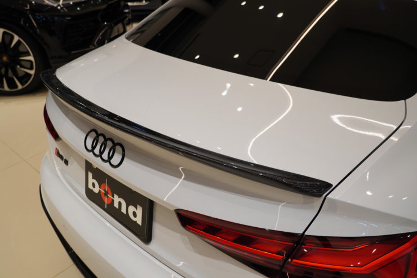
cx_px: 208
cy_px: 139
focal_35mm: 34
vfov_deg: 38.3
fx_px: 400
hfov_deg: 55.1
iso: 640
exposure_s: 1/160
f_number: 4
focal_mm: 23
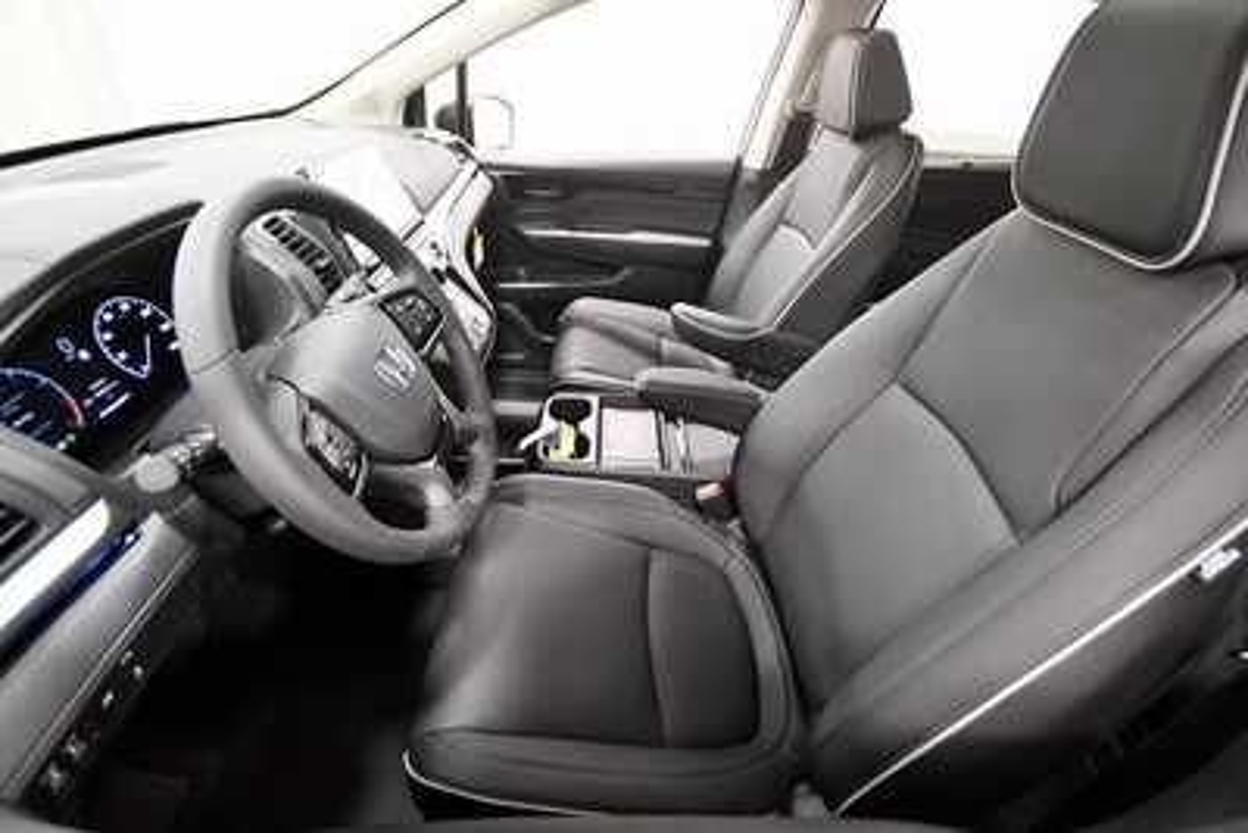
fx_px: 520
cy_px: 416
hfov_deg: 100.4
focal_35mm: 15
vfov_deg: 77.4
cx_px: 624
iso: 3200
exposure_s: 1/80
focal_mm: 10
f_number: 4
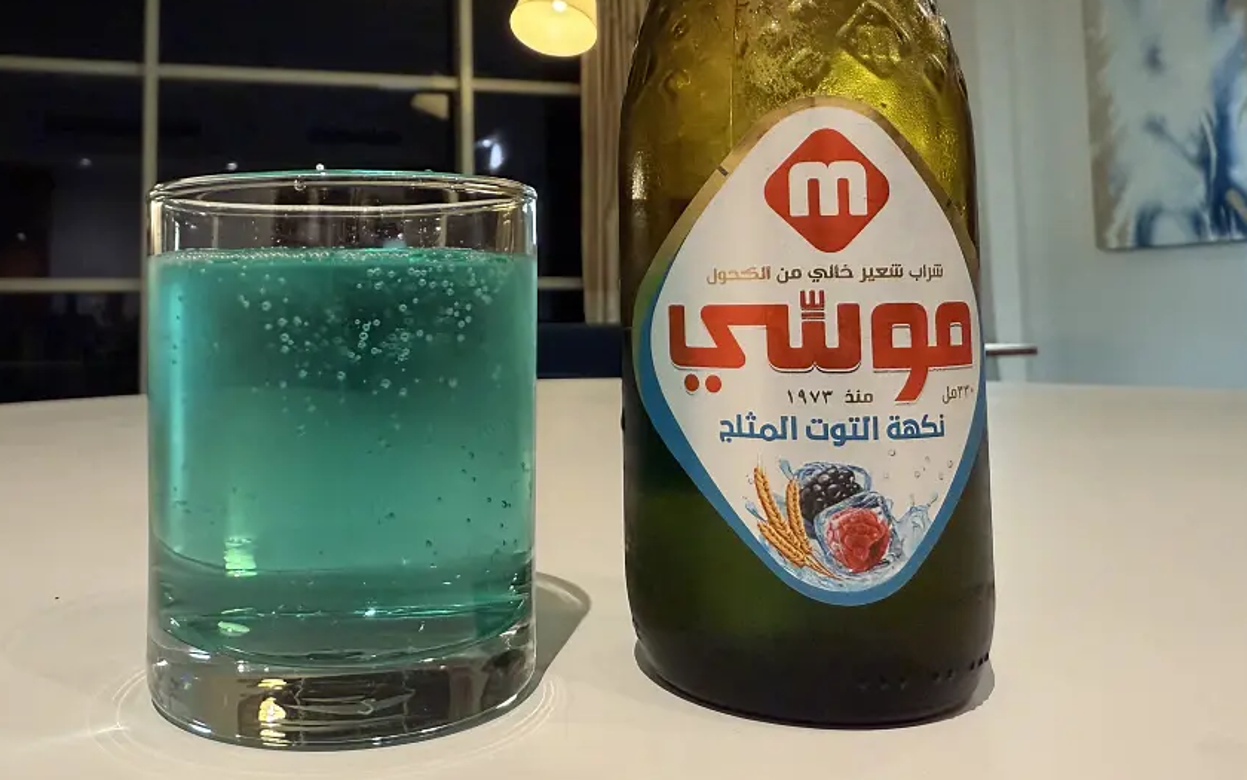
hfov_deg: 61.2
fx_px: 1054
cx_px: 626
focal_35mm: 31
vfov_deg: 39.7
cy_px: 217
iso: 320
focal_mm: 2.22
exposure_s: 1/60
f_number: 2.2
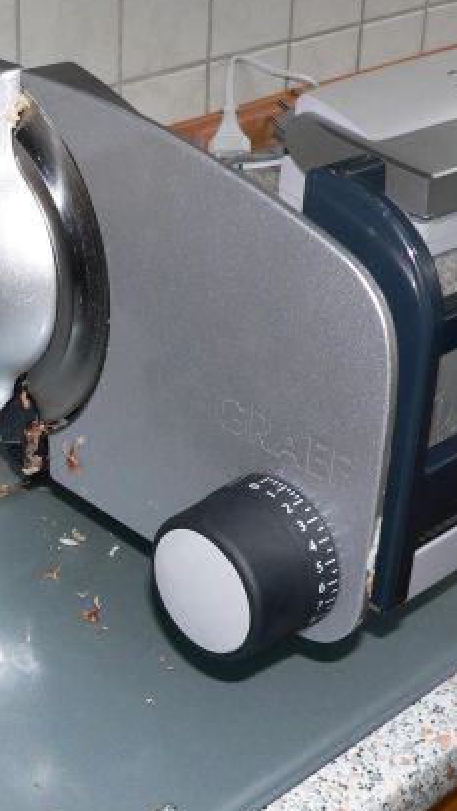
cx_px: -2
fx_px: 1335
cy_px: 467
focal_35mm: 62
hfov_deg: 18.9
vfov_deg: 33.8
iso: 100
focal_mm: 6
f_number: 2.8
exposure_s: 1/60
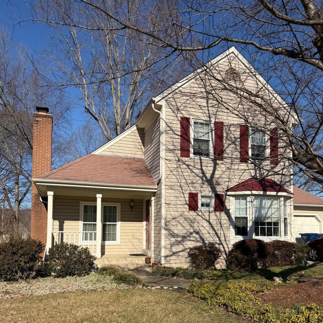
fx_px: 306
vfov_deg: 54.4
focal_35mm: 29
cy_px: 218
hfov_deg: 55.6
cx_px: 162
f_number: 1.78
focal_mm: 6.76
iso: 80
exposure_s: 1/6711
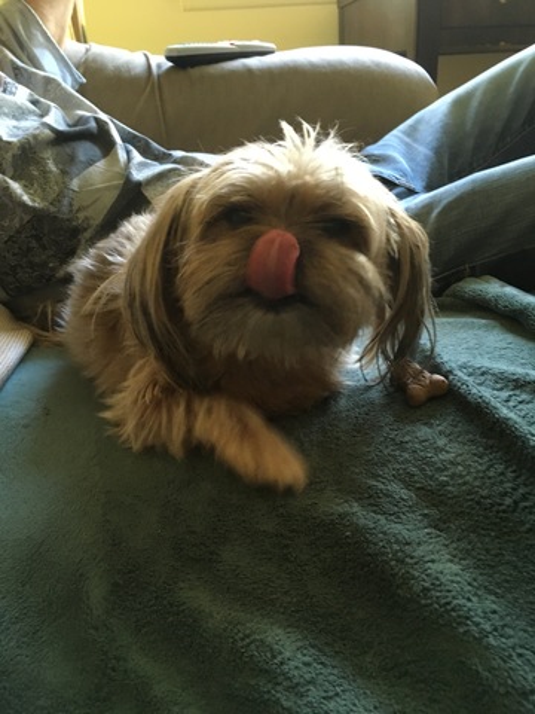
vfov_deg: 61.7
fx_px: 598
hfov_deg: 48.2
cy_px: 357
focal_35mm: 29
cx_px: 268
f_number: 2.2
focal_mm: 4.15
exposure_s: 1/15
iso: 200
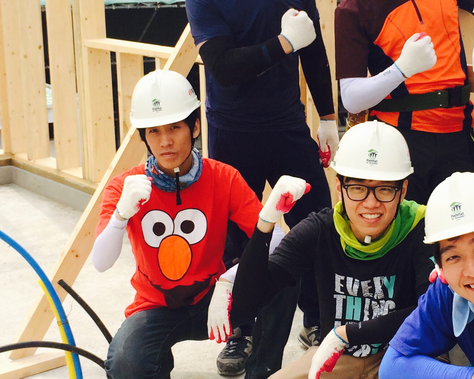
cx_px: 327
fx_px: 1024
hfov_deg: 25.9
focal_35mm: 73
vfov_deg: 21.0
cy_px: 159
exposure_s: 1/1786
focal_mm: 4.12
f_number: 2.2
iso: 40
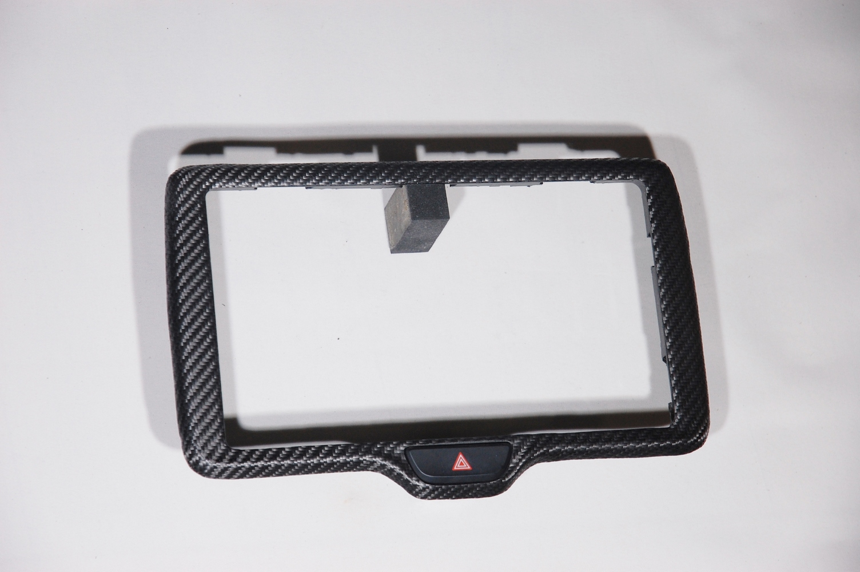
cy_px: 286
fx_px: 2578
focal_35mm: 108
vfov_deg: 12.7
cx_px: 430
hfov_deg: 18.9
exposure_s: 1/250
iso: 400
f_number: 5.6
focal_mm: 72
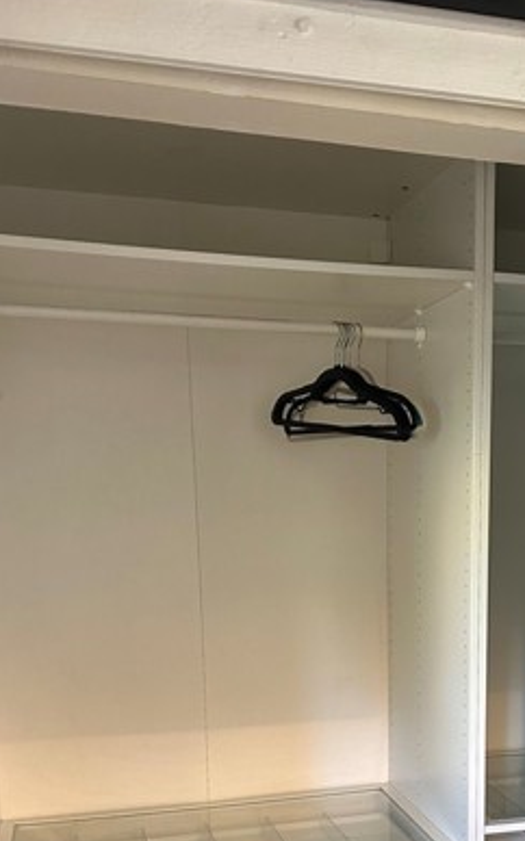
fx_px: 963
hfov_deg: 29.8
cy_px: 674
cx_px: 414
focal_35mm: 42
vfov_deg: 44.9
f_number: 1.78
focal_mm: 6.86
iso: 500
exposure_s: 1/60
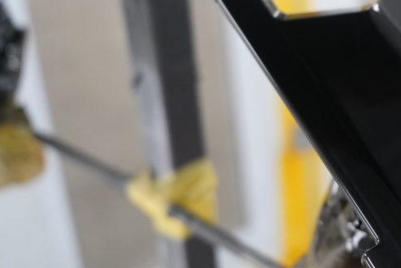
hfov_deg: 27.3
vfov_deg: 19.7
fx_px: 769
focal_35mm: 69
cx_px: 417
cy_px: 111
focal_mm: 33
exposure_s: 1/160
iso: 4000
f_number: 4.5
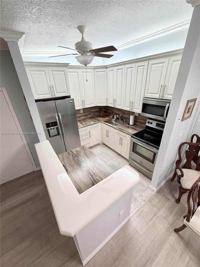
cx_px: 100
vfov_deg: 102.1
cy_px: 134
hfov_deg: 85.7
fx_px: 108
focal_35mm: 14
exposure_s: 1/120
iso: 200
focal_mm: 2.22
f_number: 2.2
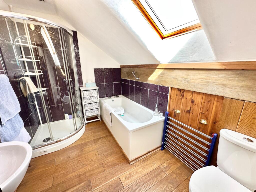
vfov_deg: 85.7
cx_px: 128
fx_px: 104
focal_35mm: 14
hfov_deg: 102.1
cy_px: 96
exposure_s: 1/100
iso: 64
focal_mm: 2.22
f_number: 2.2
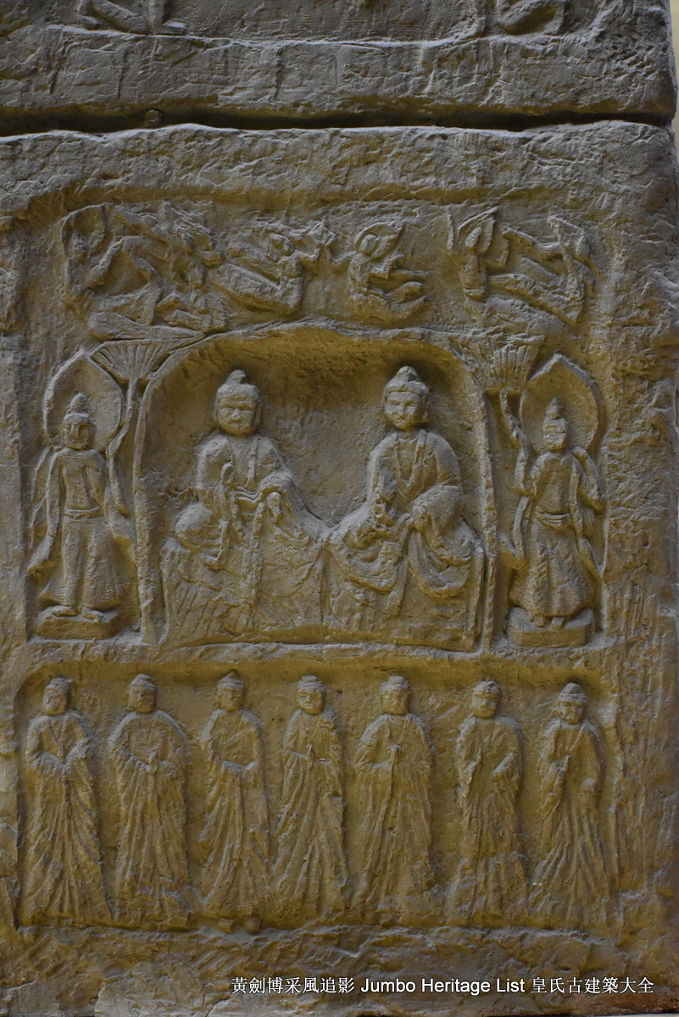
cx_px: 340
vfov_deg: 19.4
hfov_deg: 13.1
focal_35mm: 105
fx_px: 2968
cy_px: 508
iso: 5600
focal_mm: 70
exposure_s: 1/125
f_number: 4.5
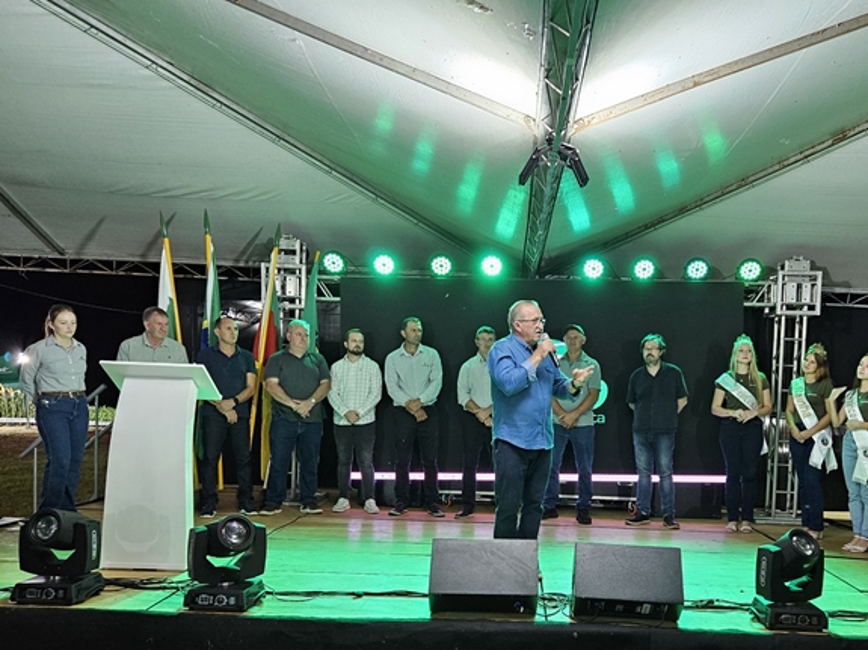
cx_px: 524
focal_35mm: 32
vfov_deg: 43.7
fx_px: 802
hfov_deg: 56.4
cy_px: 416
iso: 250
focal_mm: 5.4
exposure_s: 1/60
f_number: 1.8
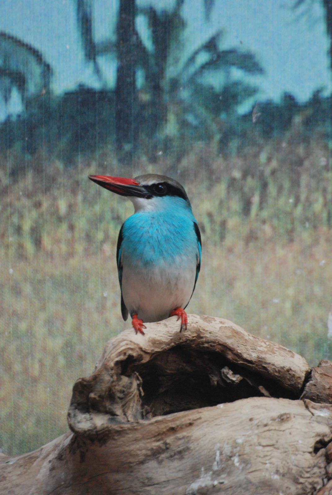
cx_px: 166
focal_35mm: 405
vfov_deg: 5.1
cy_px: 248
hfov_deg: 3.4
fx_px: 5586
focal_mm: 270
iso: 1600
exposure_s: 1/160
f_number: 5.6
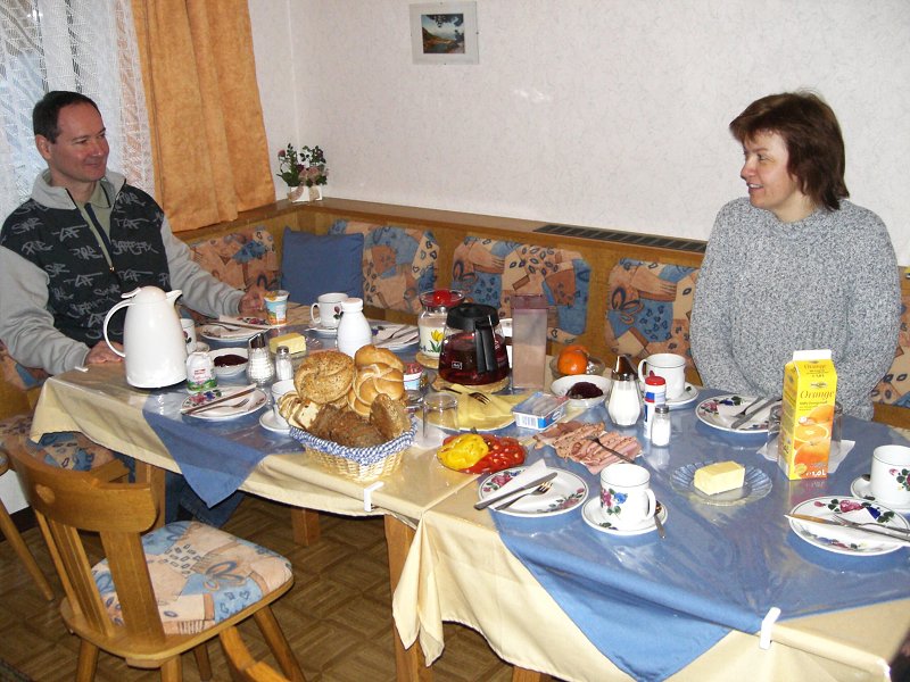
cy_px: 341
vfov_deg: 37.7
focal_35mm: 38
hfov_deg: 49.0
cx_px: 455
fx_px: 999
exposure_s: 1/60
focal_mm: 6.3
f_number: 3.1
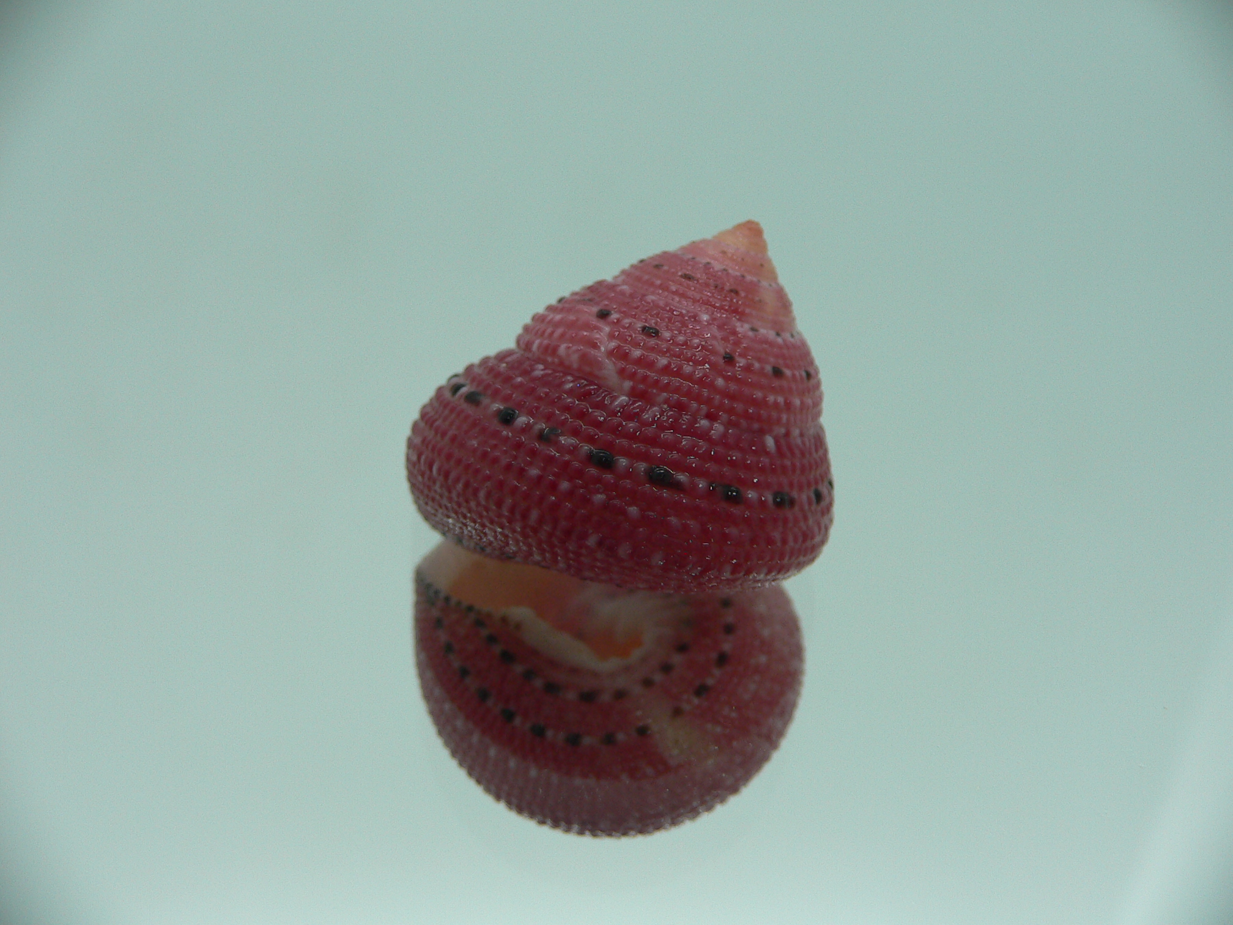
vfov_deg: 40.7
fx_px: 1247
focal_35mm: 35
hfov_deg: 52.6
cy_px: 462
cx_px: 616
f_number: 2.8
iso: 80
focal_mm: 4.6
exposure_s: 1/60
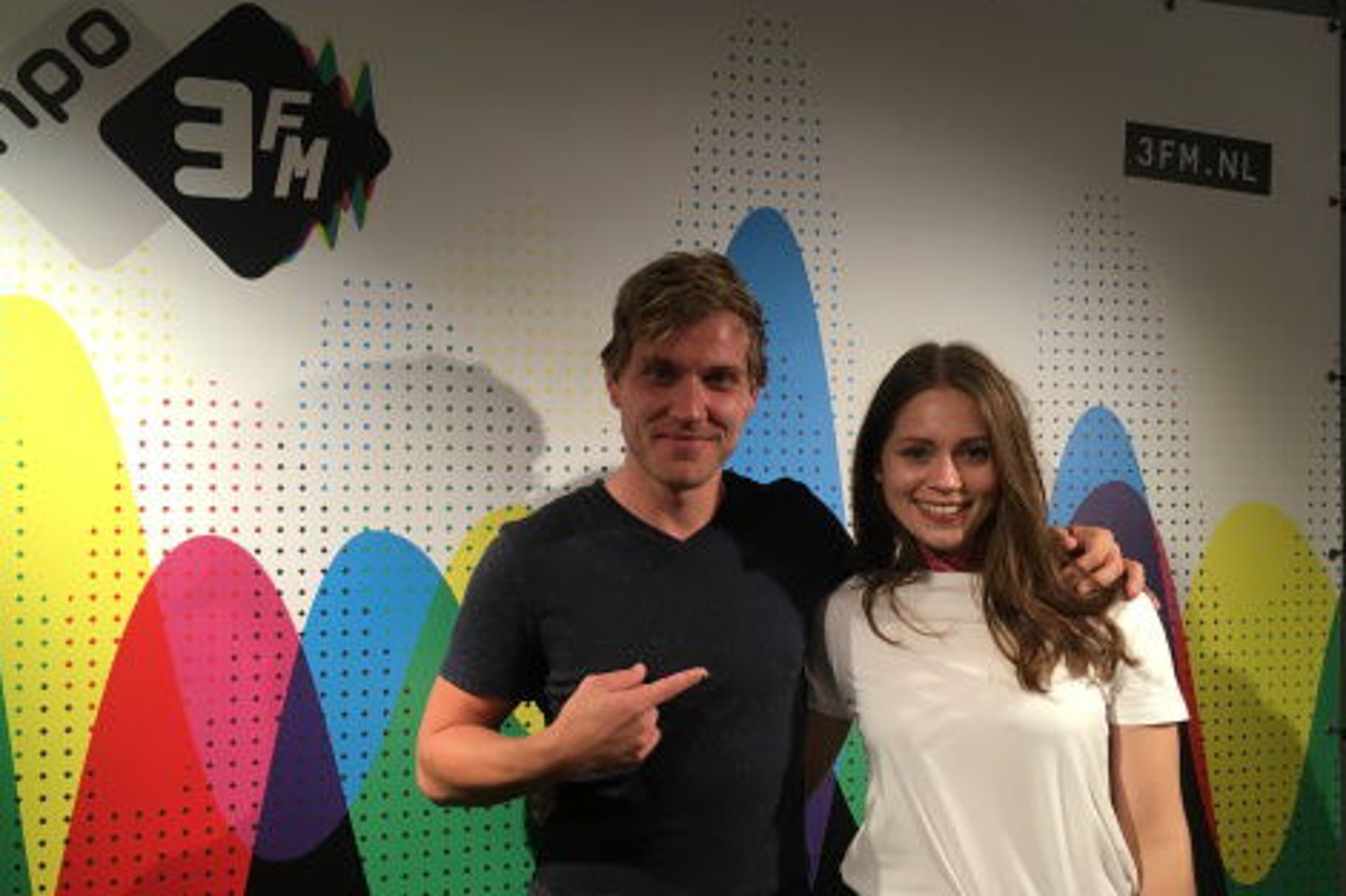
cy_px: 494
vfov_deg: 41.0
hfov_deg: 58.7
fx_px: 1196
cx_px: 644
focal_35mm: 32
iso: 80
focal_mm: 4.15
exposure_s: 1/33
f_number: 2.2
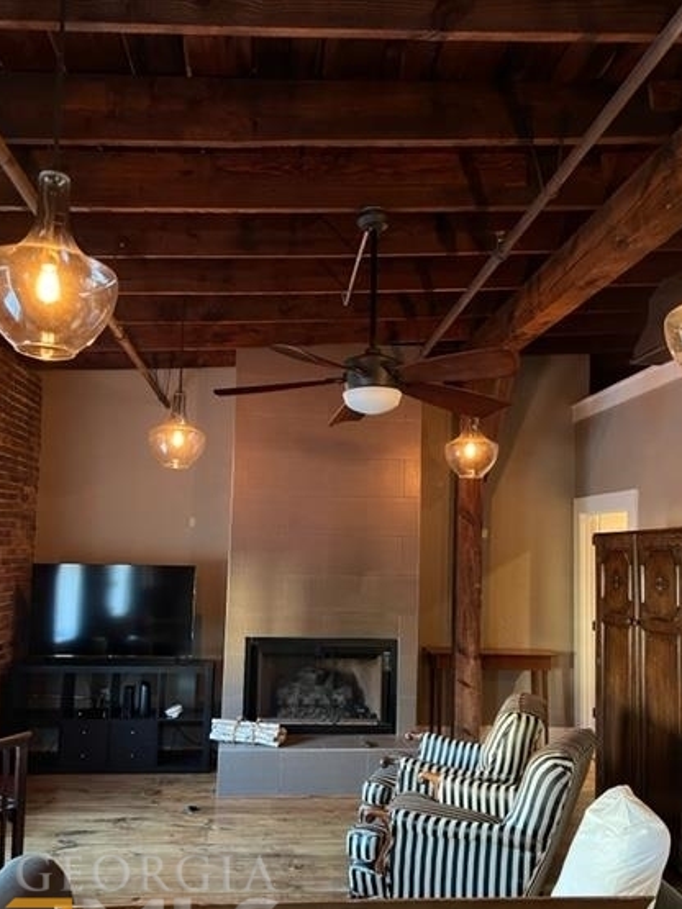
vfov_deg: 59.9
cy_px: 485
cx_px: 341
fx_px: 788
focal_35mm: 30
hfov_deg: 46.8
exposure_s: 1/30
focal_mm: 5.7
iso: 500
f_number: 1.5
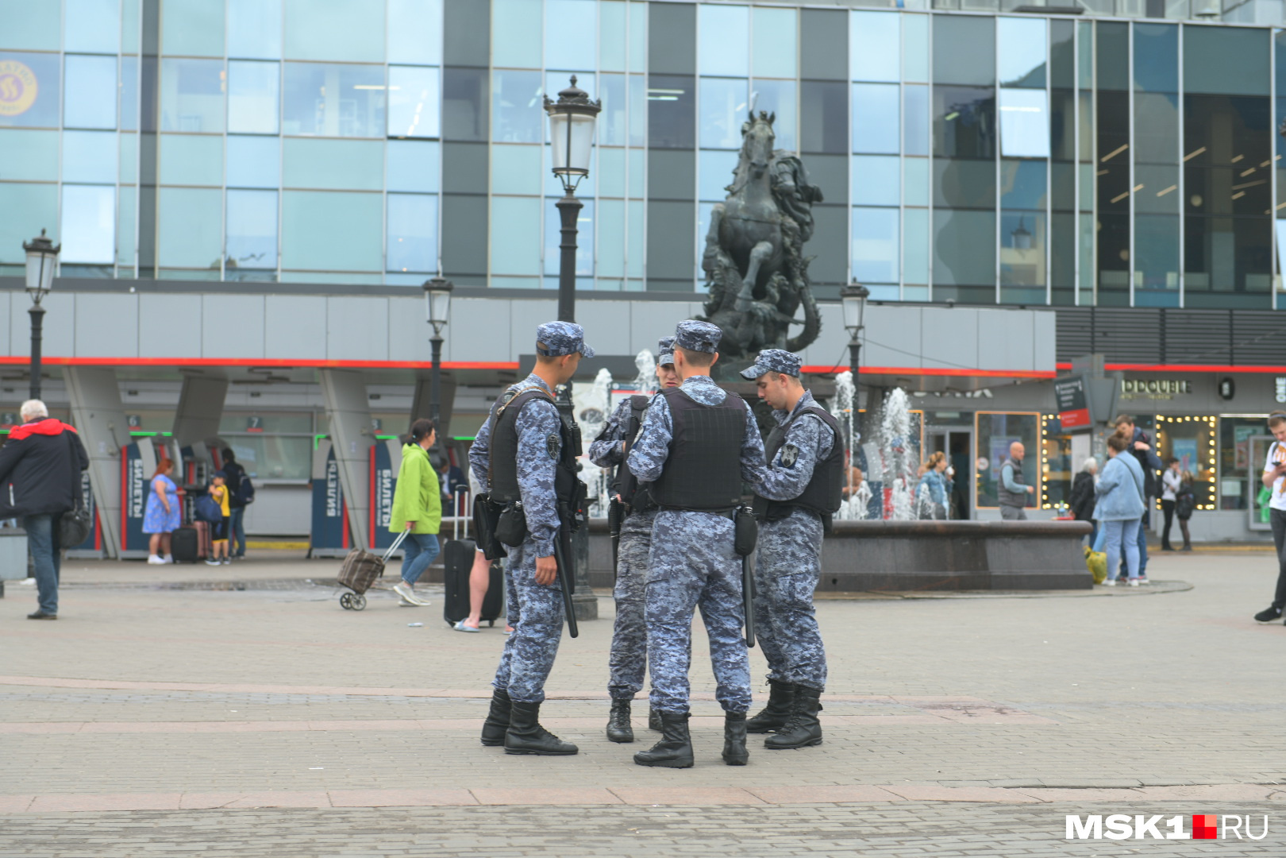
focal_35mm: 66
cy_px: 429
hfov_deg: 30.5
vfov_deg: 20.6
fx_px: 2357
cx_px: 643
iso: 160
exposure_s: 1/250
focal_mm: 66
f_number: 4
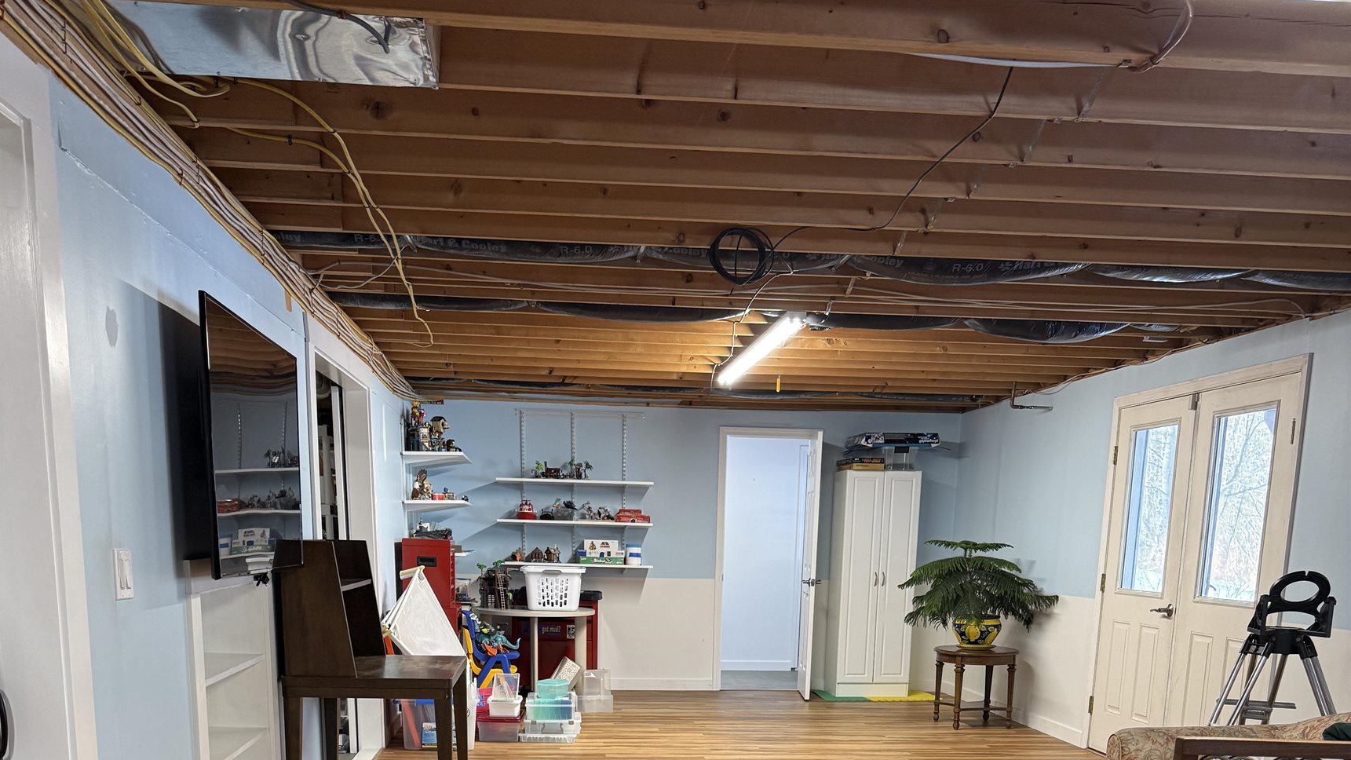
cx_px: 674
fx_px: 1254
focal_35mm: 35
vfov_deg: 30.9
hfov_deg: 56.6
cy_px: 786
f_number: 1.78
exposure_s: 1/60
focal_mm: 6.76
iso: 160
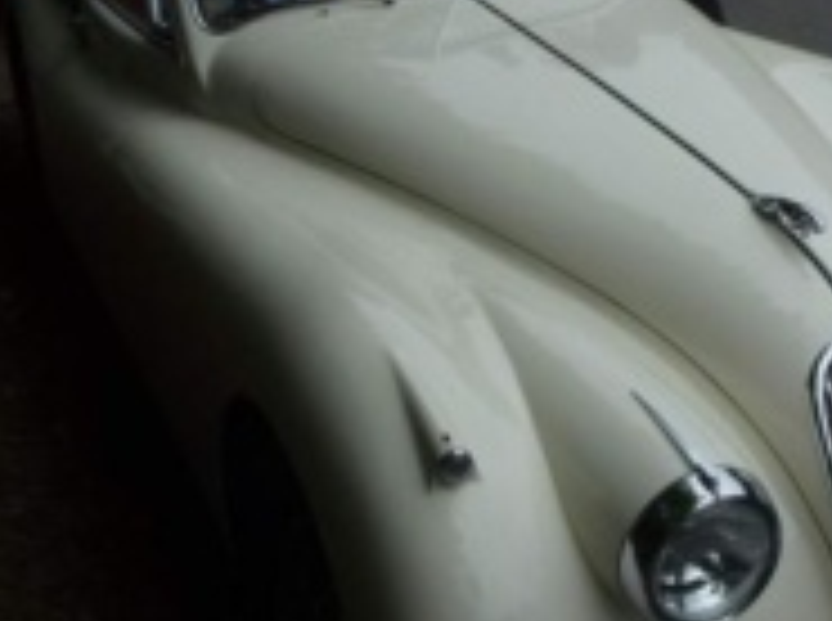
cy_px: 61
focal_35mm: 65
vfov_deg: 22.0
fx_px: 1559
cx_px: 612
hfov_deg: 29.5
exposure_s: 1/1300
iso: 100
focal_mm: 4.3
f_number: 4
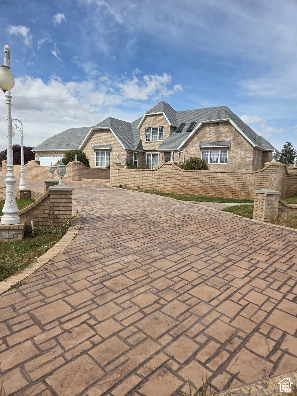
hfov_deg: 58.9
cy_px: 198
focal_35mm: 23
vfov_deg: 73.9
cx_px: 148
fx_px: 263
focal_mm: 5.4
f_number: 1.8
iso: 80
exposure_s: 1/5399
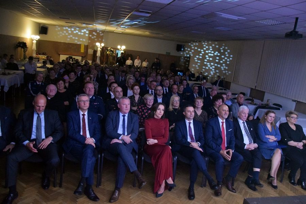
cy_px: 102
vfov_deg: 47.9
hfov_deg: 67.4
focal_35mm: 27
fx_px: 229
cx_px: 153
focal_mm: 18
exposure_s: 1/100
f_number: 3.5
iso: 7200
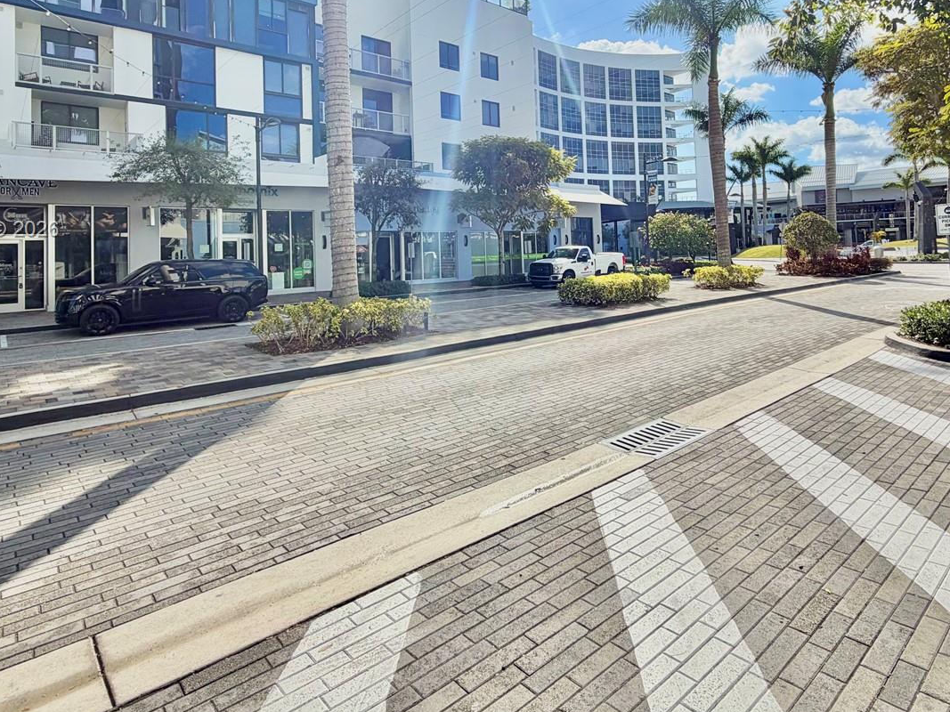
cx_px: 494
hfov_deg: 79.0
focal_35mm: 21
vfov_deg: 61.7
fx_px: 576
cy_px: 231
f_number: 2.2
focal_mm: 2.22
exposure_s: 1/1534
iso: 25
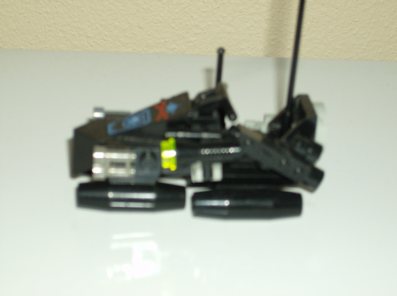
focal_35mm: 109
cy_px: 148
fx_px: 1247
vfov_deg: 13.5
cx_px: 198
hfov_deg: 18.1
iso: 200
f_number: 4.8
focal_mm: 18
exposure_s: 1/125
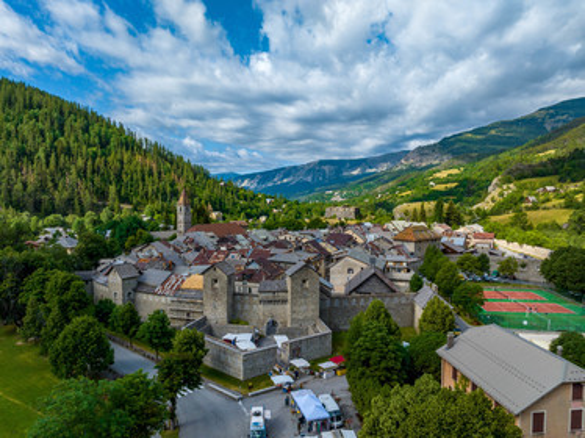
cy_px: 219
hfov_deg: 71.6
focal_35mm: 24
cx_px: 292
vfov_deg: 56.8
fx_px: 405
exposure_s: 1/240
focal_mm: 12.3
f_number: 11
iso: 200
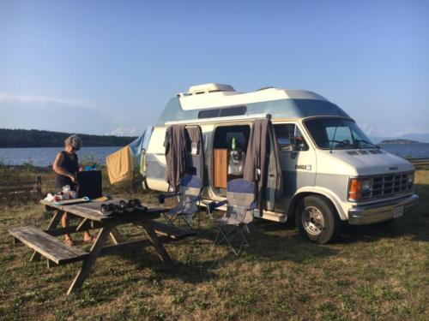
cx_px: 214
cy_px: 160
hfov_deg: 61.7
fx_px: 359
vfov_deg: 48.2
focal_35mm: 29
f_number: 2.2
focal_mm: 4.15
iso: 25
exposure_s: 1/950
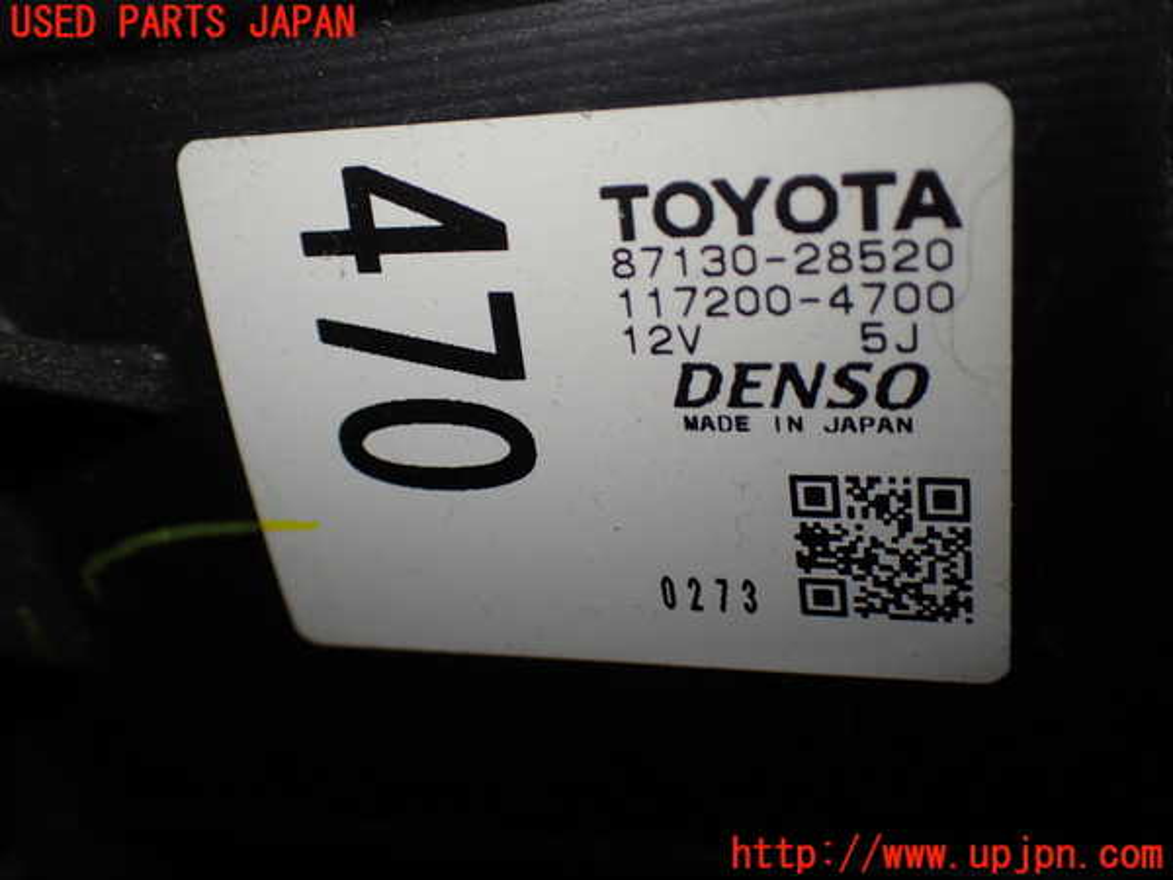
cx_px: 586
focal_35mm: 38
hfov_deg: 49.0
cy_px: 440
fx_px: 1288
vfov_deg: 37.7
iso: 100
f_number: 2.7
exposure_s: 1/160
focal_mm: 6.83
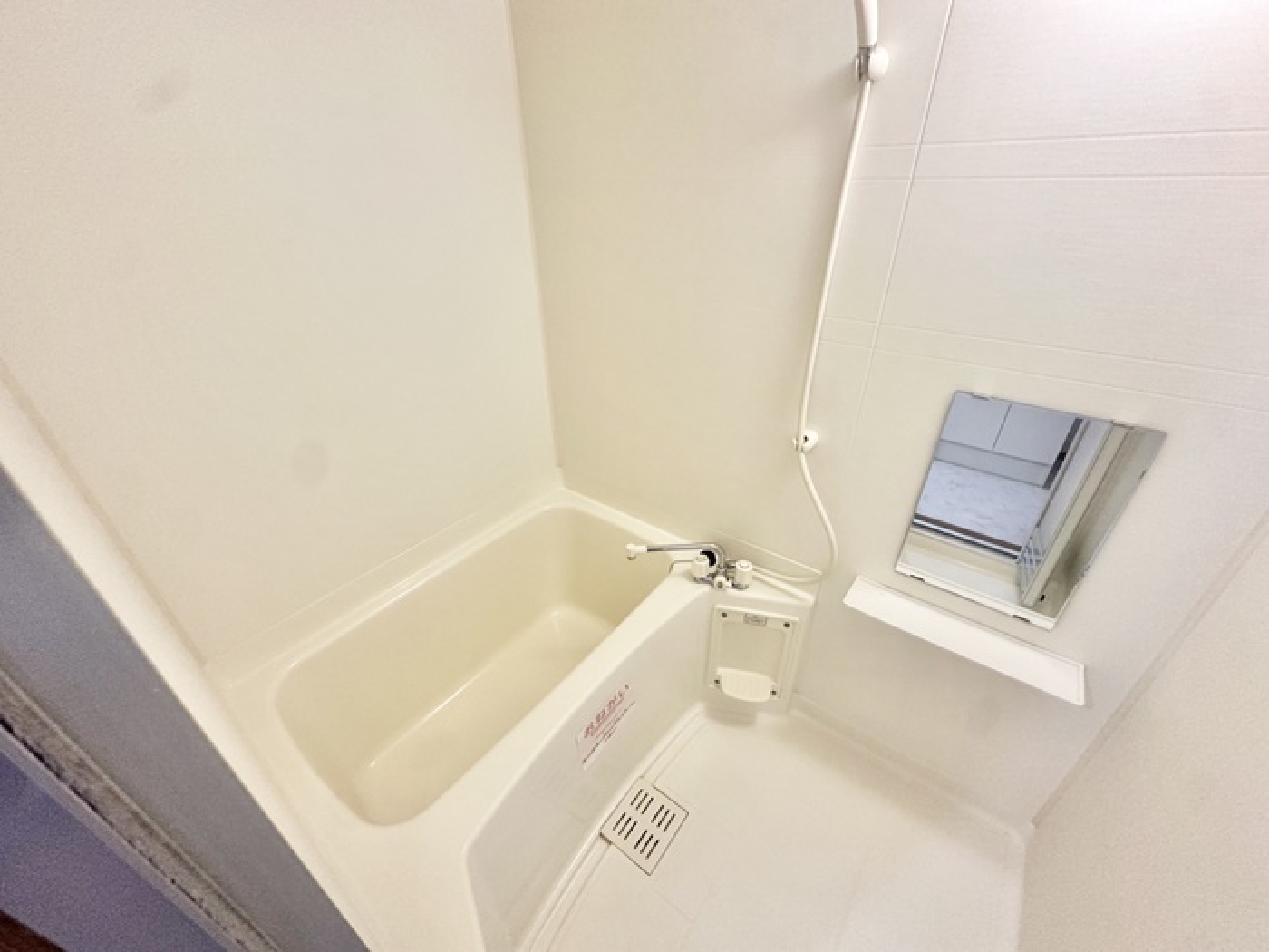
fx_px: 513
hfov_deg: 102.1
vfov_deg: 85.7
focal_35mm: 14
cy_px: 476
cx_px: 634
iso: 320
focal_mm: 2.22
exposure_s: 1/99
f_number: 2.2
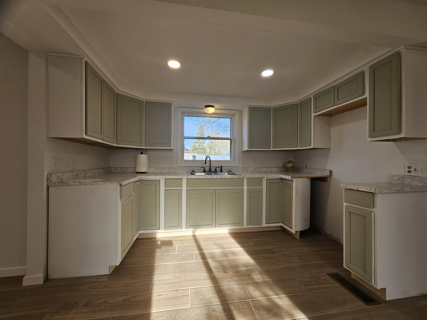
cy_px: 160
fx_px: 160
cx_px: 214
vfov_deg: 89.9
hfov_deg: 106.2
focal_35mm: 13
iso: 50
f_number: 2.2
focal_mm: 2.2
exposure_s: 1/149
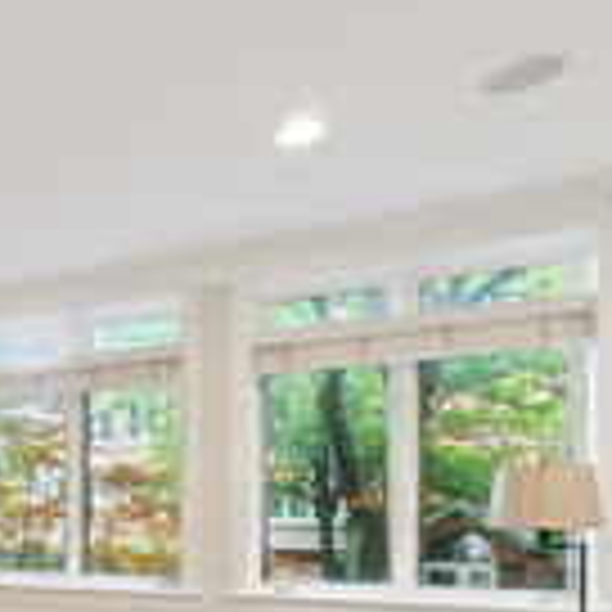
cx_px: -86
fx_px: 720
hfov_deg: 37.3
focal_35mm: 36
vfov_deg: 43.2
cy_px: 518
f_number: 8
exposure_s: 1/3.33
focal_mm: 12
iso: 200
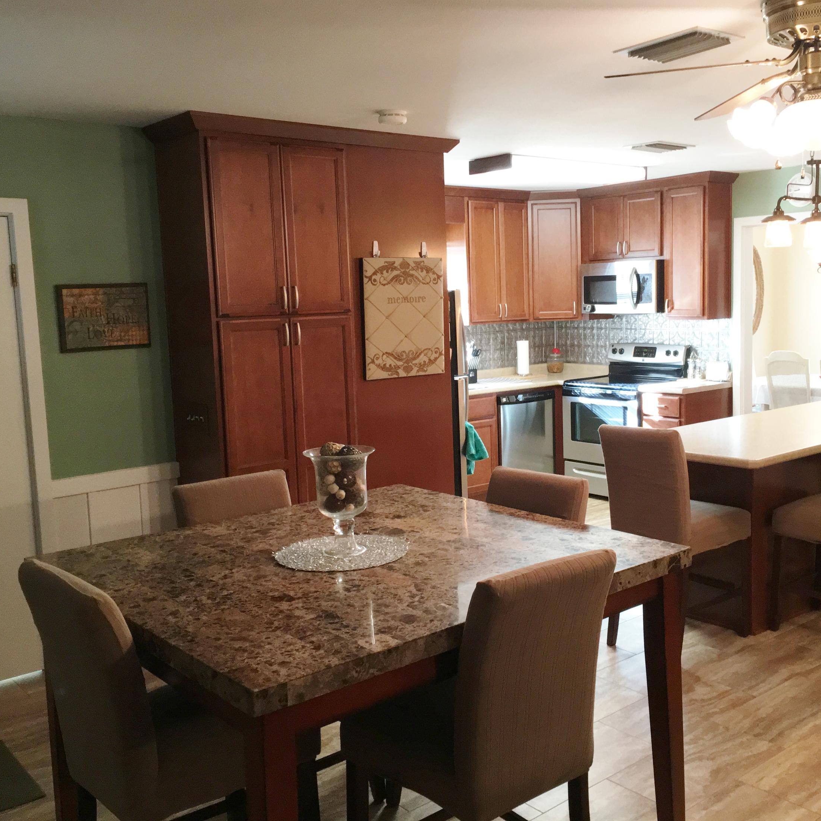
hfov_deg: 47.1
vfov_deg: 47.2
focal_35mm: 35
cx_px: 467
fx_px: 939
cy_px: 401
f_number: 2.2
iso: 160
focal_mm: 4.15
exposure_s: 1/30
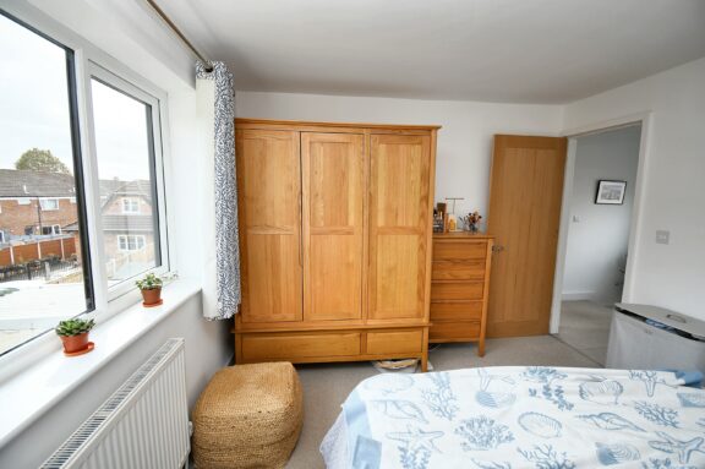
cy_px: 234
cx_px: 352
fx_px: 293
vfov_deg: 77.2
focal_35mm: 15
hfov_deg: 100.4
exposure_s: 1/50
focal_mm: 10
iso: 100
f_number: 4.5
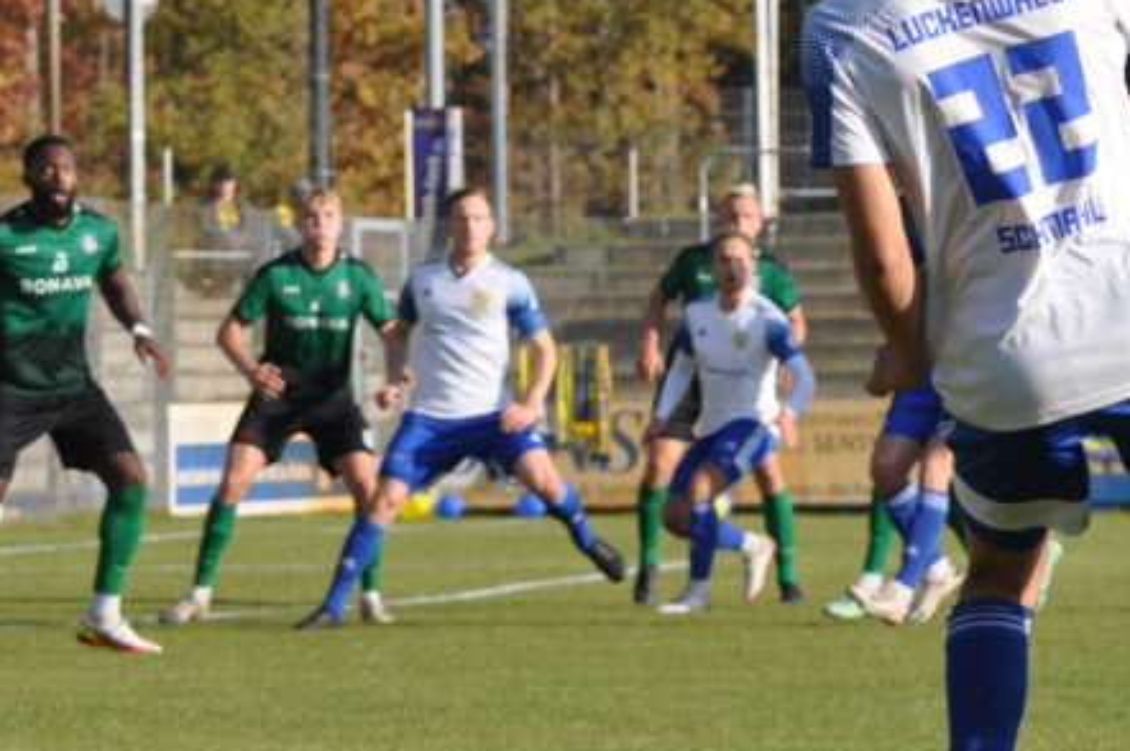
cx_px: 1140
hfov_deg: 7.0
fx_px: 9257
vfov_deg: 4.6
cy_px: 207
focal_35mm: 295
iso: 200
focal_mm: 85
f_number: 6.3
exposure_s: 1/640
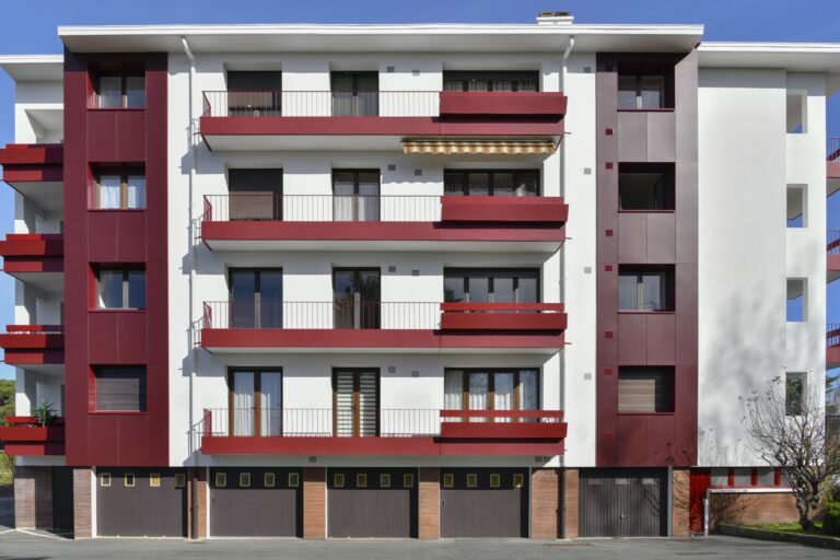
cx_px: 420
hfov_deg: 65.5
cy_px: 280
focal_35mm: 28
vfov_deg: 46.4
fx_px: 653
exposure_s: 1/500
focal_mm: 28
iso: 100
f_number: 8
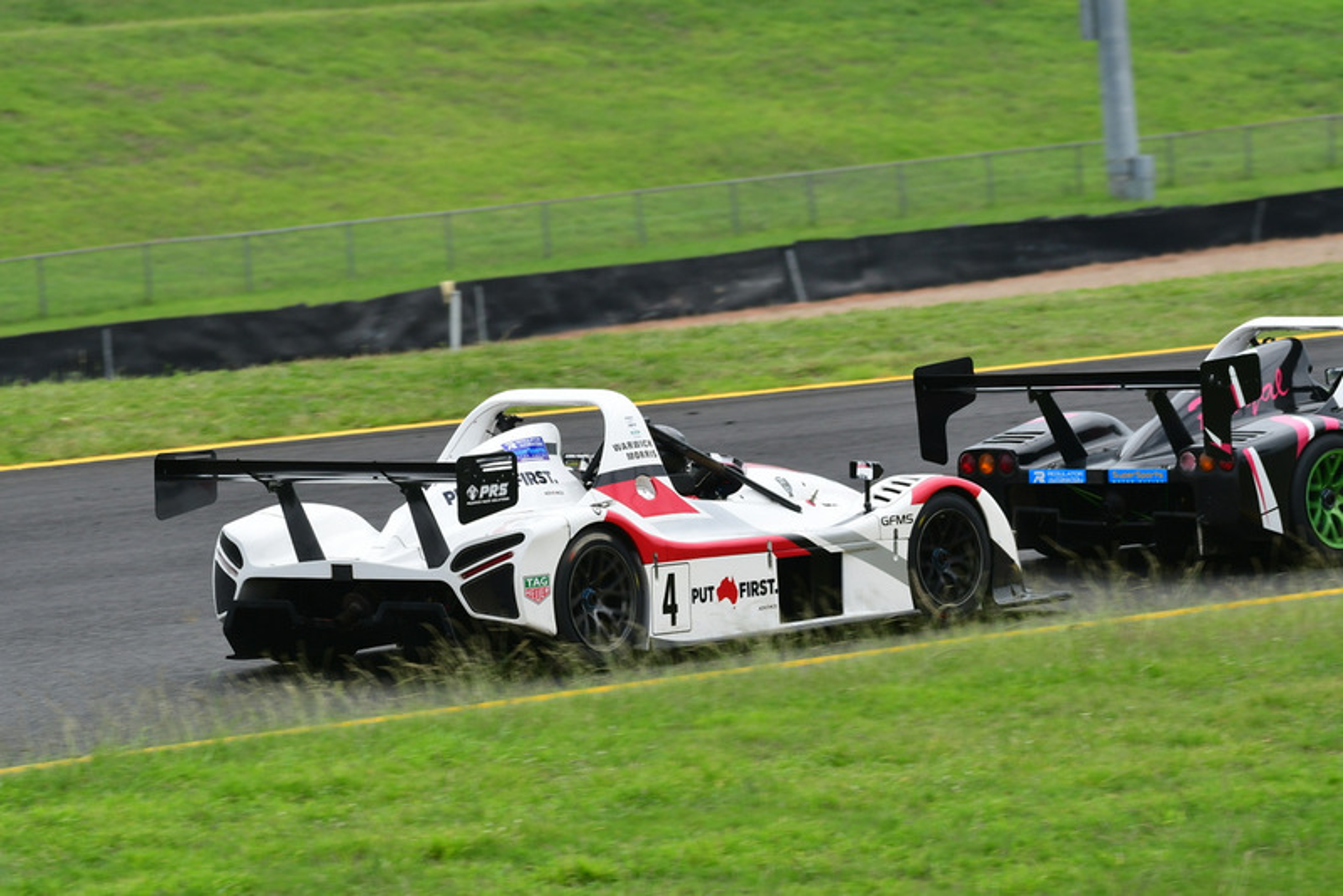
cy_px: 448
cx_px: 672
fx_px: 13434
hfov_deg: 5.7
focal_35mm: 360
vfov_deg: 3.8
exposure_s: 1/640
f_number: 10
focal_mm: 240
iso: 500
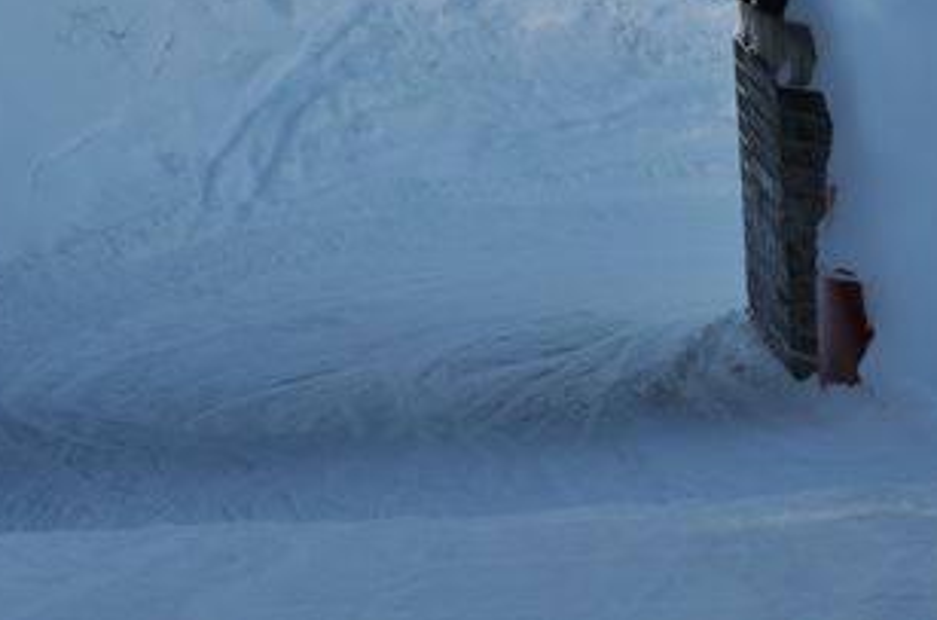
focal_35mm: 274
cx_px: 687
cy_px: -185
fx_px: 7113
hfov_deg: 7.5
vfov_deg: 5.0
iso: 200
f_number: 10
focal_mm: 70
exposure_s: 1/400
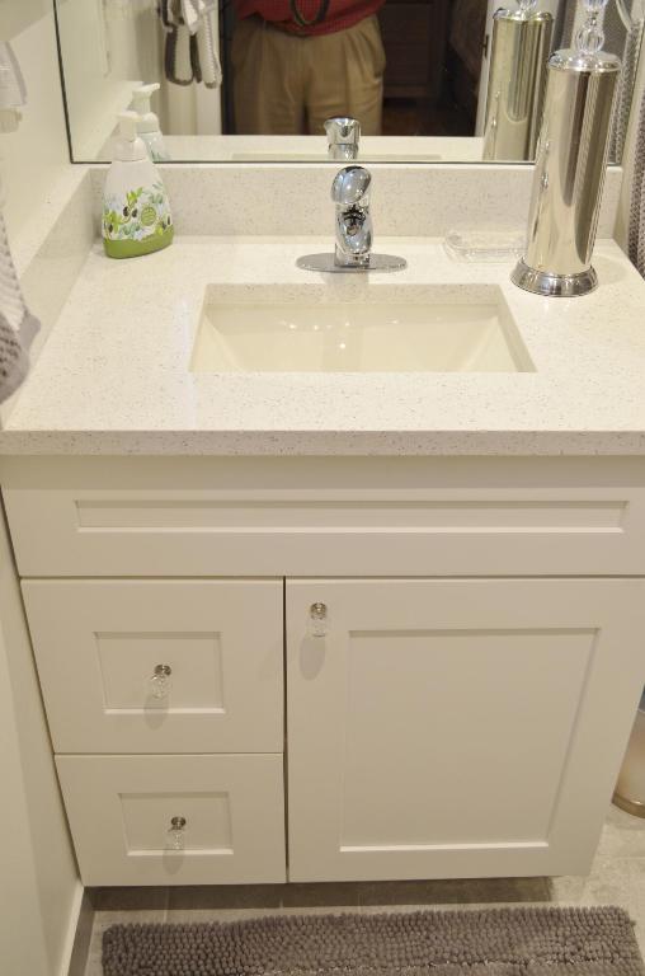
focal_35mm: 36
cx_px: 322
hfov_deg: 36.7
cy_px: 488
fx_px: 973
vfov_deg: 53.2
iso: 450
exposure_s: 1/60
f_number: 4
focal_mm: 24
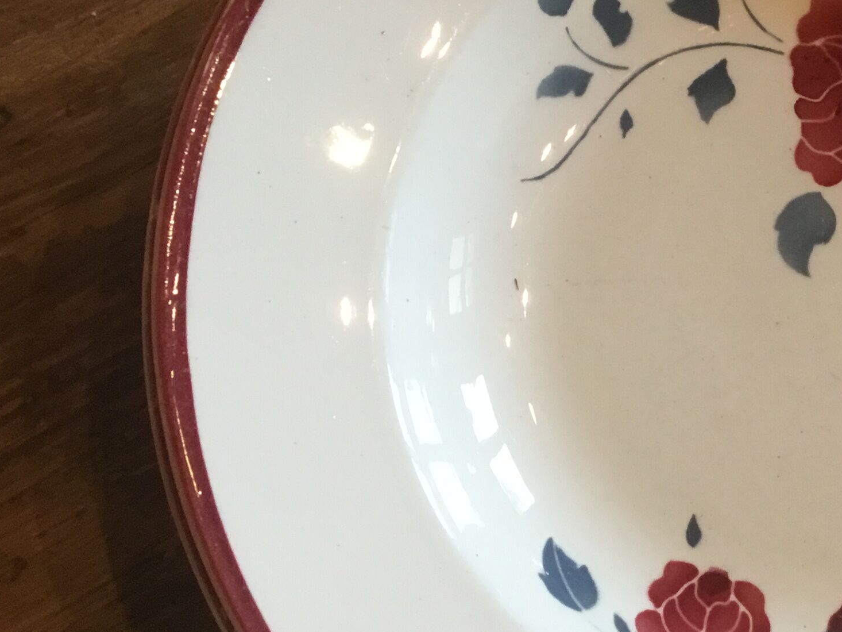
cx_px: 843
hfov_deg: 26.6
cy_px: 285
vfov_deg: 21.3
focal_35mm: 69
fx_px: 1679
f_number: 2.4
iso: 160
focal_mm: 3.3
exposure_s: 1/33
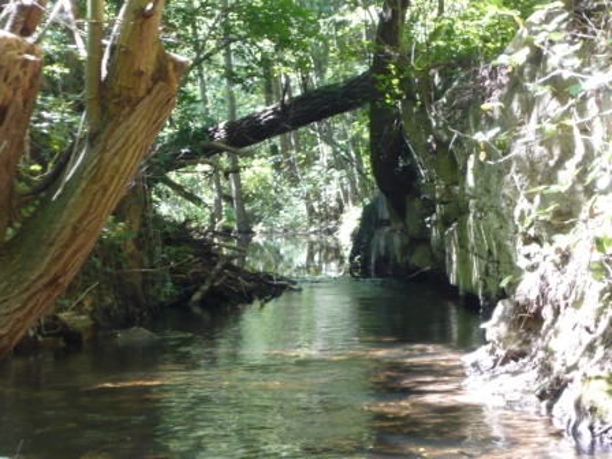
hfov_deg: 21.3
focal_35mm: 92
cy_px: 230
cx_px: 306
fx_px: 1627
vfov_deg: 16.1
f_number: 5.4
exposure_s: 1/15
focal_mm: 15.2
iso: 200
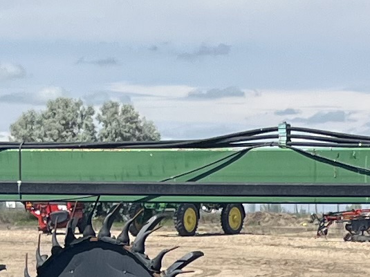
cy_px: 567
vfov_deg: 7.3
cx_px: 409
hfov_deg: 10.0
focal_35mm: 196
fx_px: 2095
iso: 50
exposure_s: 1/3745
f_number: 1.6
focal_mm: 5.1
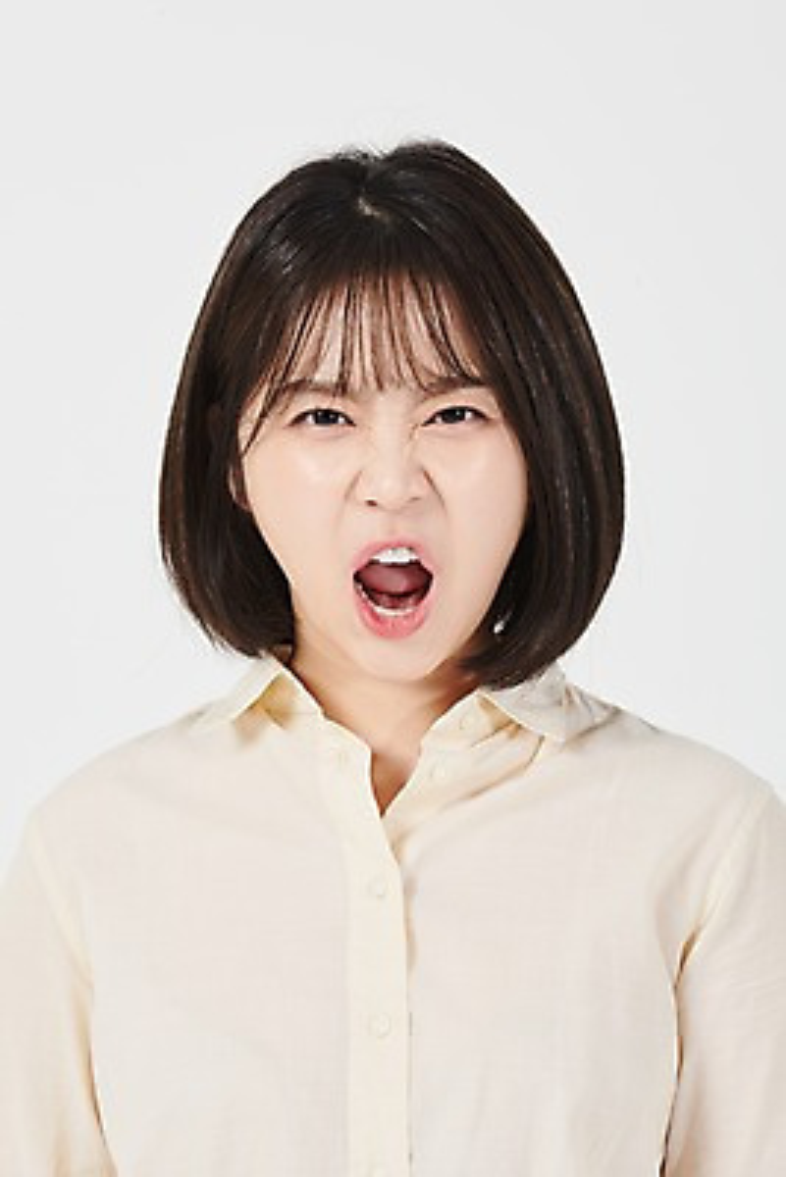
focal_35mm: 195
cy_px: 588
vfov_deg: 10.5
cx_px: 393
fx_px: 6380
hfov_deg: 7.0
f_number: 13
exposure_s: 1/125
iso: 100
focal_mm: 195
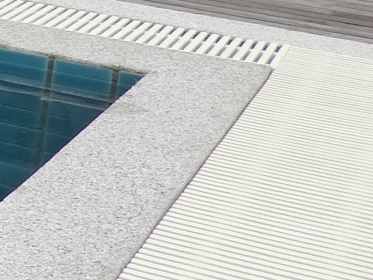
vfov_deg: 10.2
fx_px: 1530
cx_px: -569
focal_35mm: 142
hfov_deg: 11.2
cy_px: -80
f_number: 3
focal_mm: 4.24
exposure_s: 1/320
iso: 80
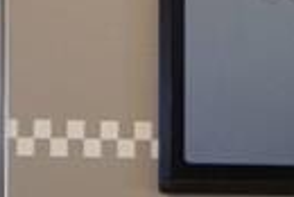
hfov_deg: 7.3
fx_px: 2256
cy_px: -136
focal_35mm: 276
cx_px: 520
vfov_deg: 4.9
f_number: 4.5
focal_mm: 30
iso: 800
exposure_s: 1/50
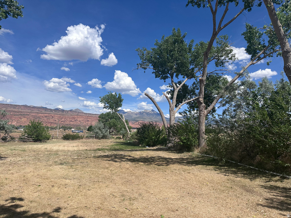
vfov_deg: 56.8
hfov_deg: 71.6
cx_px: 146
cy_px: 109
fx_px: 202
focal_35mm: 24
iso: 80
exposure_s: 1/7042
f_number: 1.78
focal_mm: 6.86
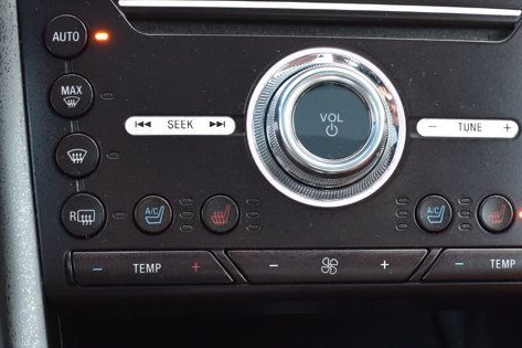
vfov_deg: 17.4
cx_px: 348
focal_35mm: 78
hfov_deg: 25.9
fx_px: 1131
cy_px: 263
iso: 800
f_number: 6.3
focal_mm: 24
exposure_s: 1/15
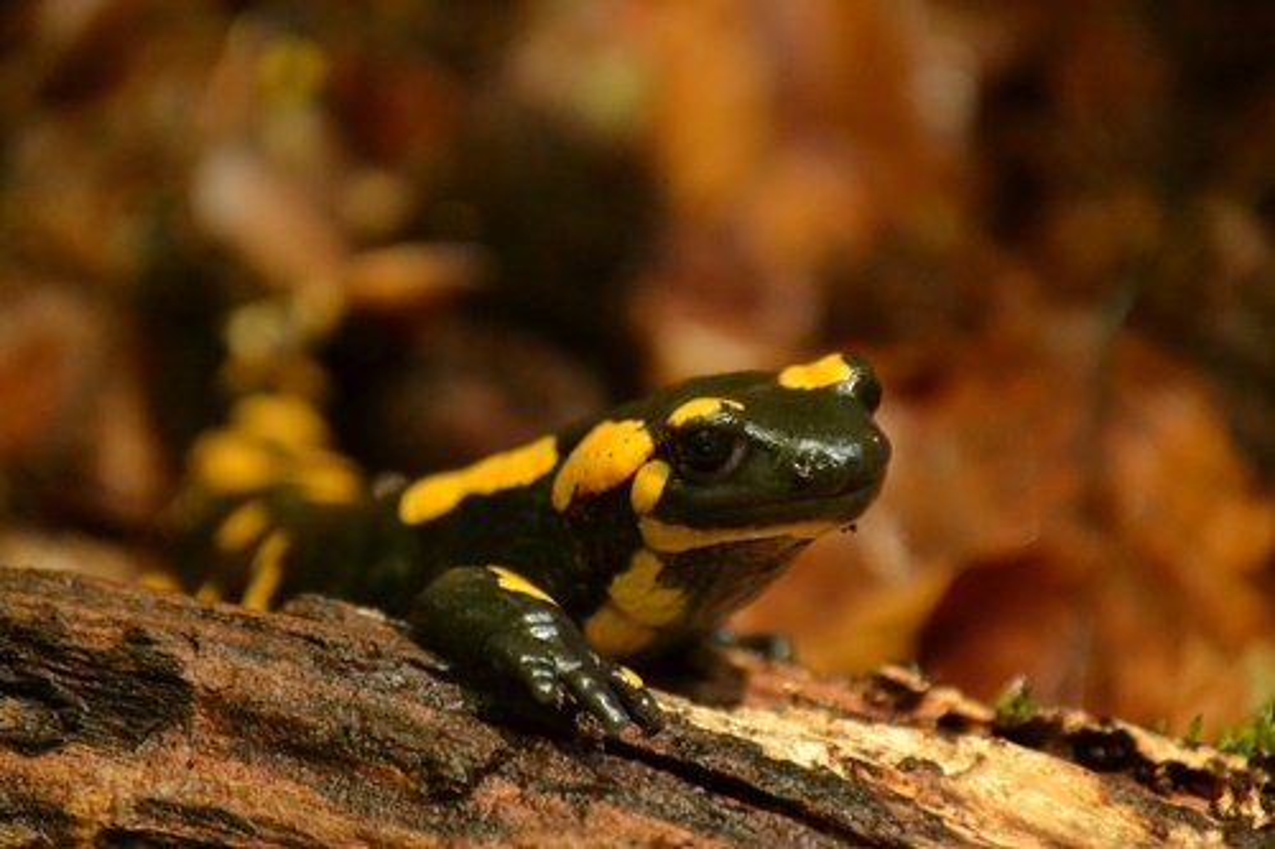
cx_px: 638
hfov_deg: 6.9
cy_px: 424
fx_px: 10621
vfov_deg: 4.6
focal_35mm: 300
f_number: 5.6
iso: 3200
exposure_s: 1/640
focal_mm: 200
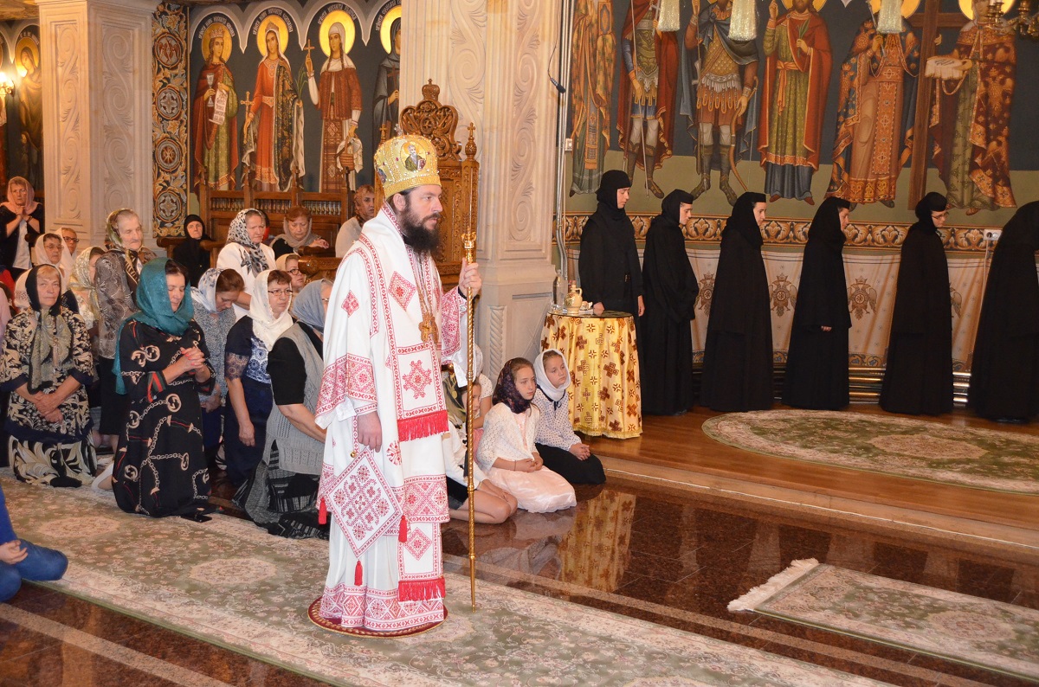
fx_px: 1123
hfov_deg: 49.7
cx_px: 520
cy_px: 344
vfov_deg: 34.0
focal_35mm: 39
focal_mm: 26
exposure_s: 1/60
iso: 3200
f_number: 4
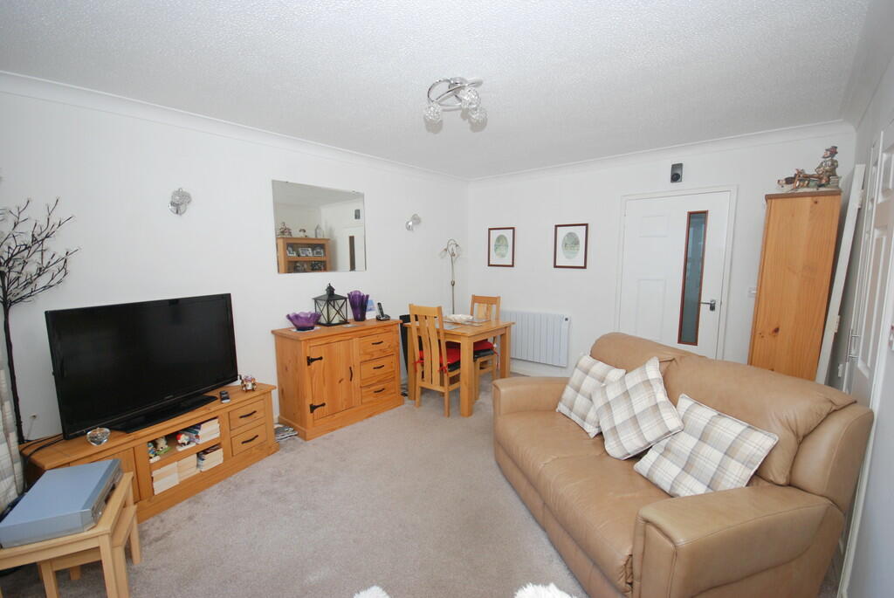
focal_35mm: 15
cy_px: 299
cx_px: 447
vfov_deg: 77.5
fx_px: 373
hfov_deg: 100.3
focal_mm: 10
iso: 320
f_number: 4
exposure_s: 1/60
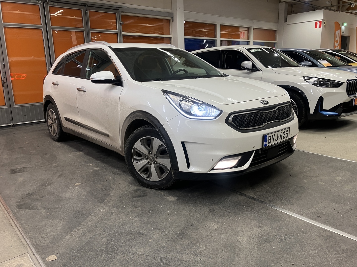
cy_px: 134
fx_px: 289
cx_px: 178
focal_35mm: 28
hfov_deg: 63.4
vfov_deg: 49.7
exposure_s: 1/50
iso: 50
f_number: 1.8
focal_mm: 3.99
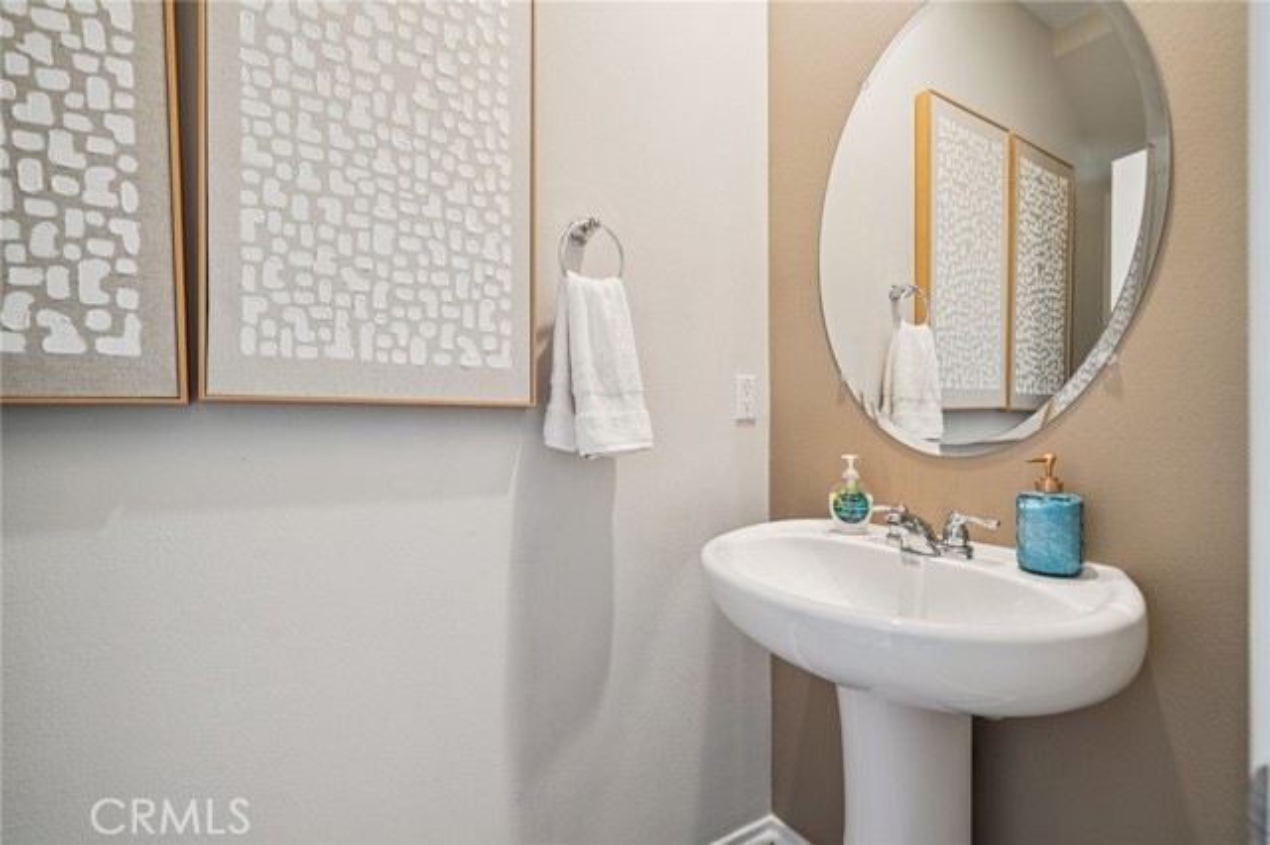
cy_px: 422
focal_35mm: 14
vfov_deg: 81.1
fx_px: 494
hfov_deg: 104.3
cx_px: 635
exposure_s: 1/8
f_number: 8
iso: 400
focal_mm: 14
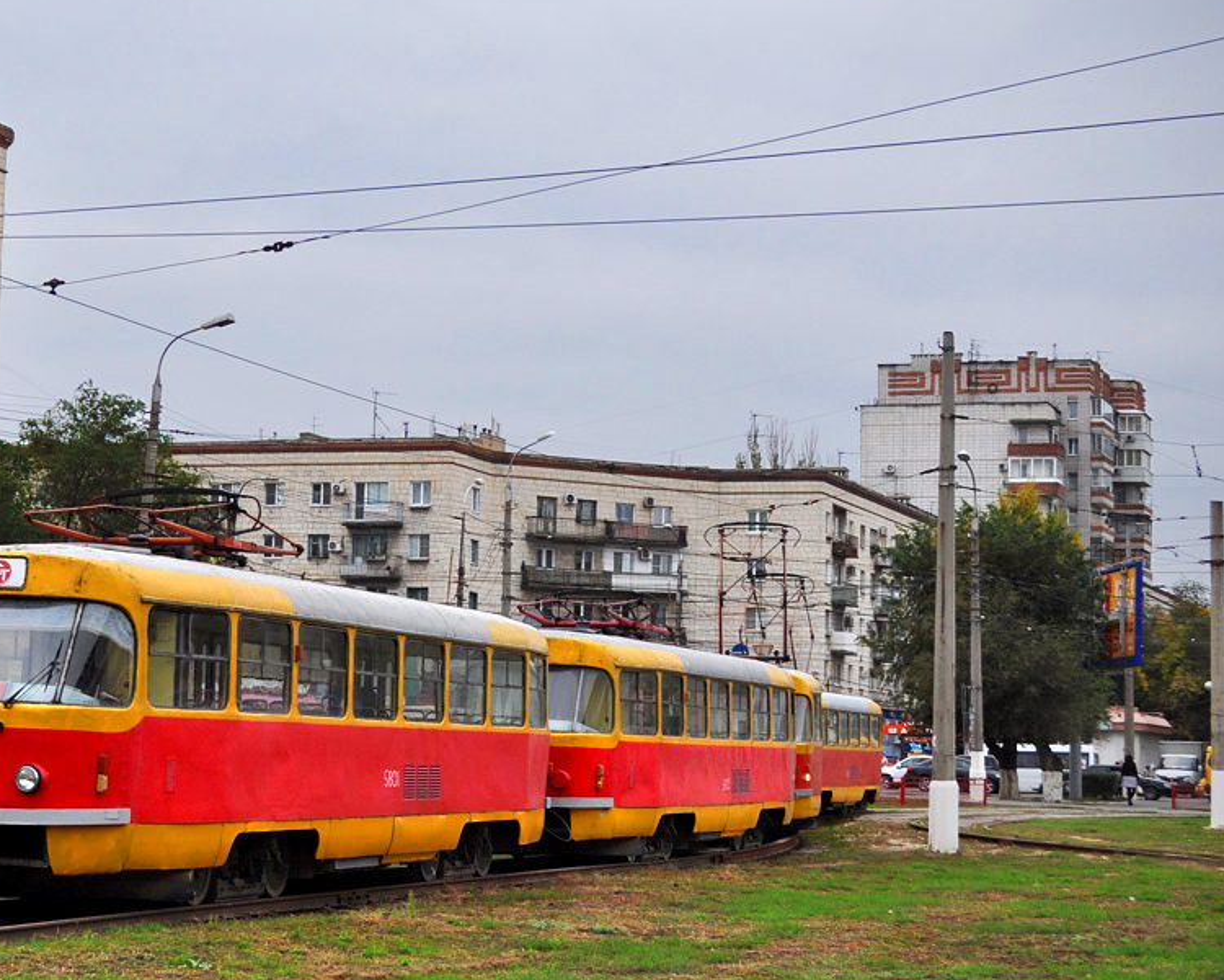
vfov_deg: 21.3
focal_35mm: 72
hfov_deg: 26.2
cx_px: 353
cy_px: 523
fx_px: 2608
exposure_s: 1/250
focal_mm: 32
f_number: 5.6
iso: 220
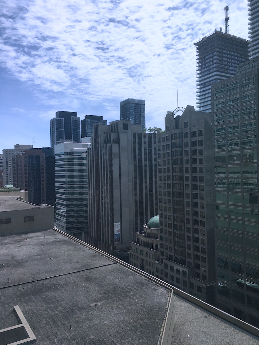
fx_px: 289
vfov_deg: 61.7
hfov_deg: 48.2
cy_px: 172
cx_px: 130
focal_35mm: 29
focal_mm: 4.15
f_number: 2.2
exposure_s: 1/1972
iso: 25
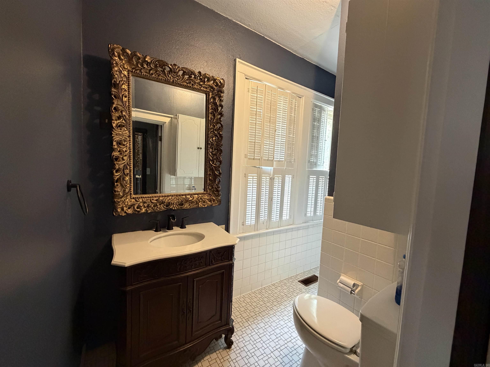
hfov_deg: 102.1
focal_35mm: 14
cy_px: 184
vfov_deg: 85.7
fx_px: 198
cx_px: 245
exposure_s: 1/60
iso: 800
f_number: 2.2
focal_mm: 2.22
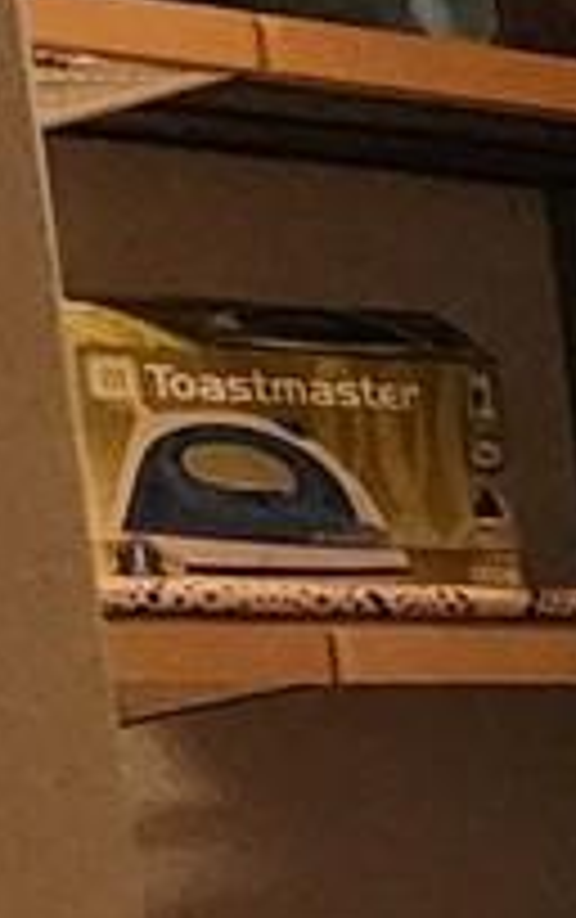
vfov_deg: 10.4
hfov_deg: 4.9
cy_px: 1557
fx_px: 4784
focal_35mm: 191
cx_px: 3348
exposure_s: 1/120
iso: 1000
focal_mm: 5.4
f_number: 1.8
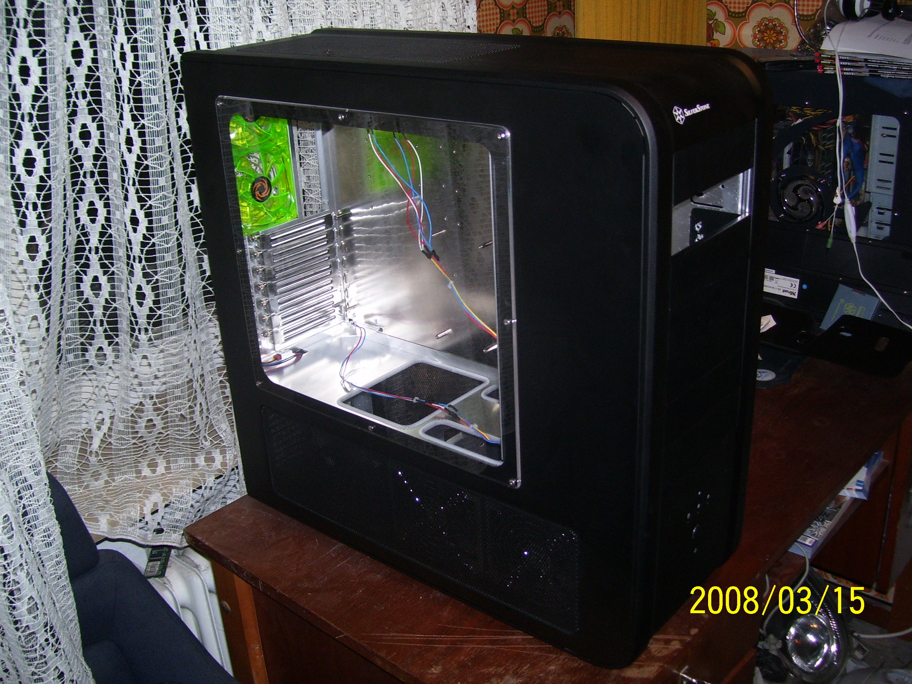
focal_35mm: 37
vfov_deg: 38.7
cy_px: 342
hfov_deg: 50.1
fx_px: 975
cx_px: 456
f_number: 2.7
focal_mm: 6
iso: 125
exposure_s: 1/60
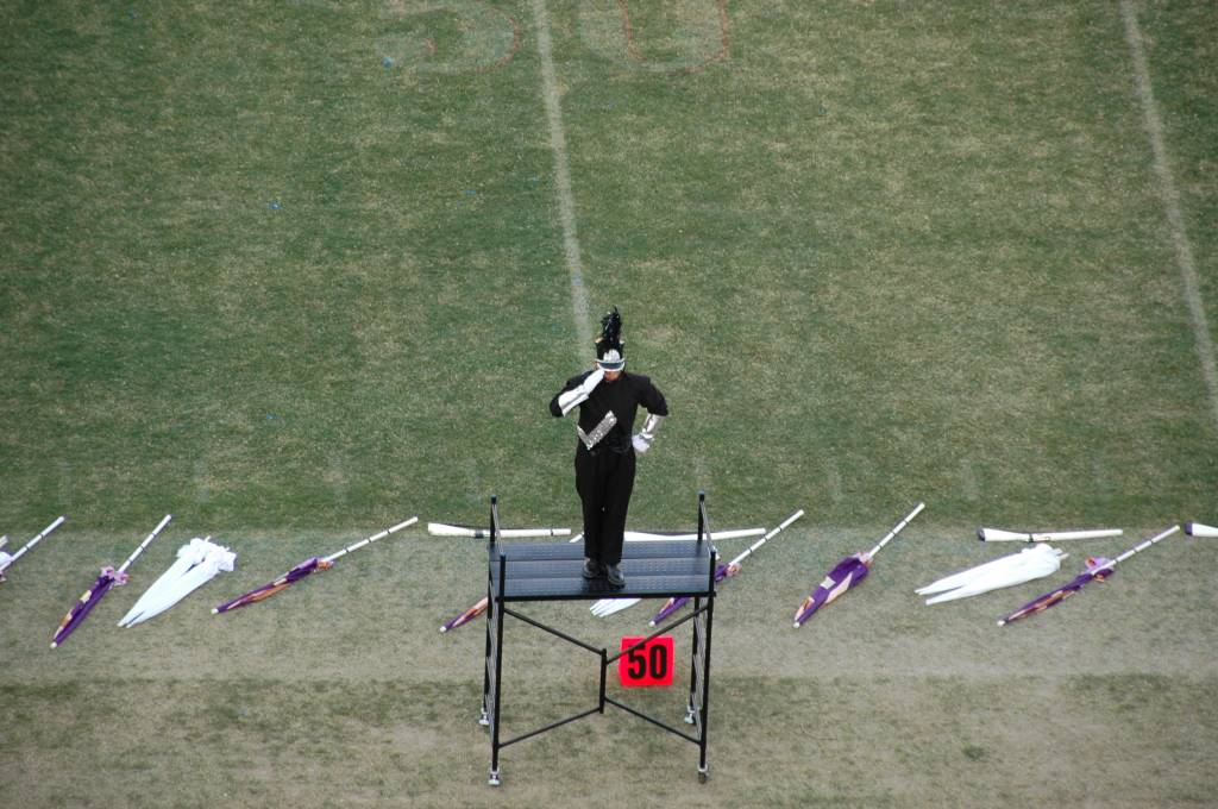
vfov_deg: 4.6
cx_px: 609
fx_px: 10137
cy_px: 404
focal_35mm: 300
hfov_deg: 6.9
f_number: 5.6
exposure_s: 1/100
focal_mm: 200
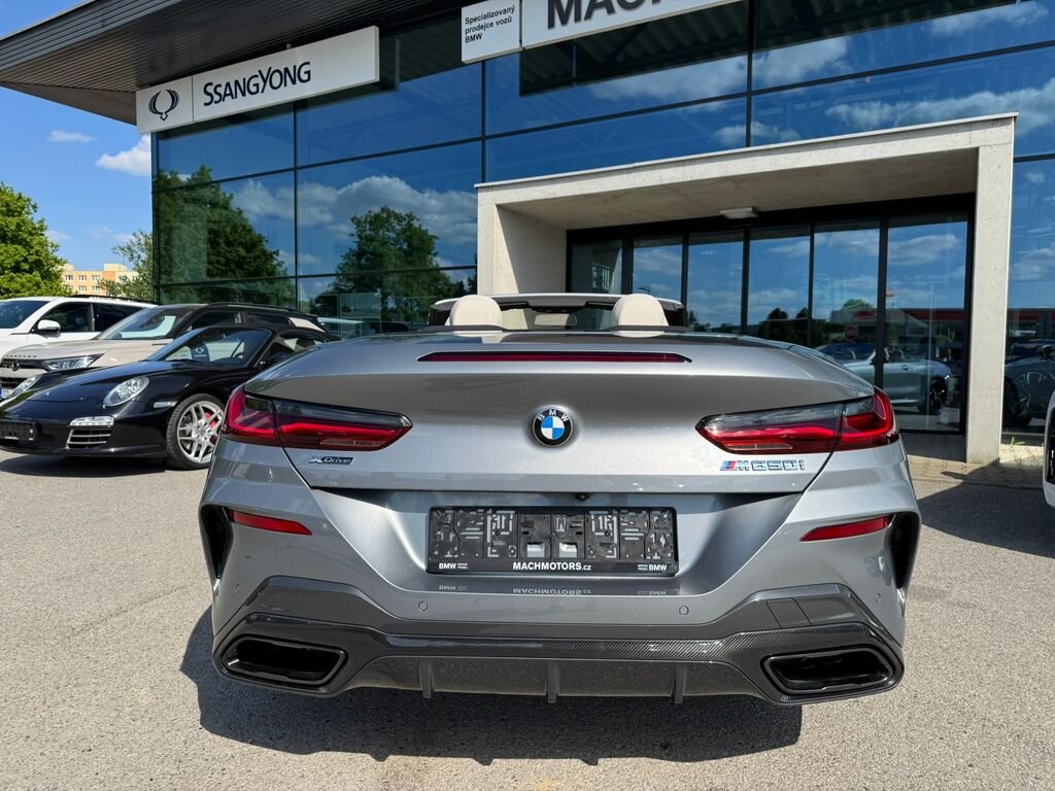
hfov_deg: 71.6
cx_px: 528
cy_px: 396
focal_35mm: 24
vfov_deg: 56.8
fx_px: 731
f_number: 1.78
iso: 80
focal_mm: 6.76
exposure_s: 1/3413
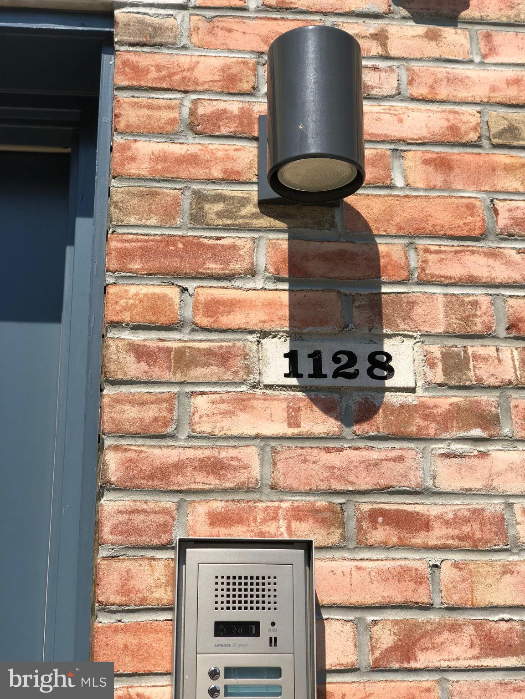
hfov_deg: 28.0
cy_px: 350
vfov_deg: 36.8
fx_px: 1052
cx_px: 262
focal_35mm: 52
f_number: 2.4
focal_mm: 6
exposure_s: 1/1156
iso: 16
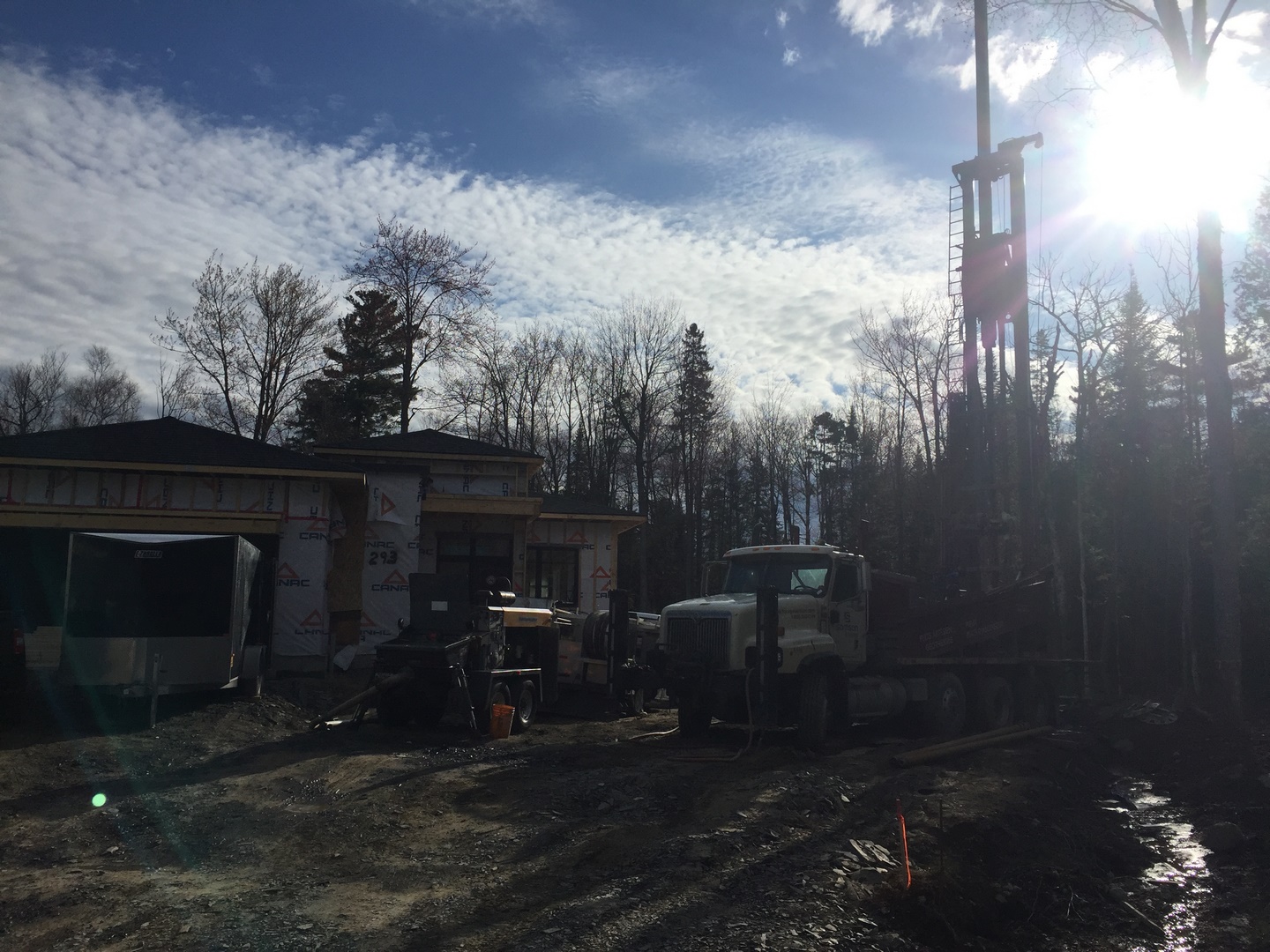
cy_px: 476
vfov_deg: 48.2
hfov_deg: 61.7
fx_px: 1064
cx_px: 635
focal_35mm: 29
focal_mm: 4.15
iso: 32
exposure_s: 1/7937
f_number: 2.2
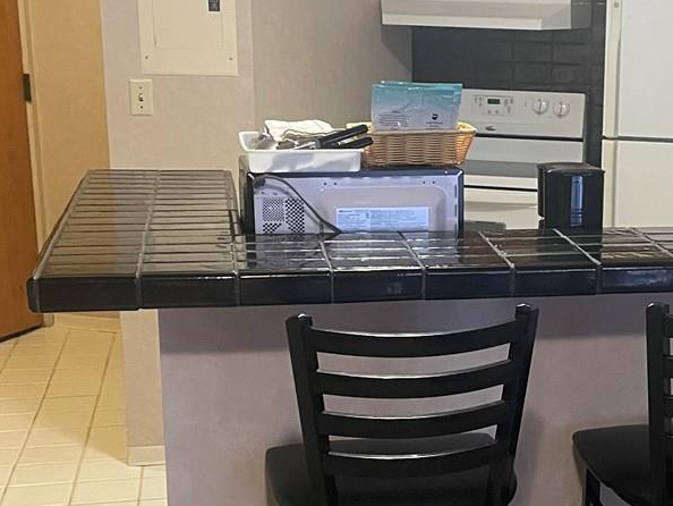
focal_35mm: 70
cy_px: 369
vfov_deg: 20.9
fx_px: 1361
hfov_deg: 27.2
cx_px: 543
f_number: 1.6
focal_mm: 4.2
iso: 500
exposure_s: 1/60
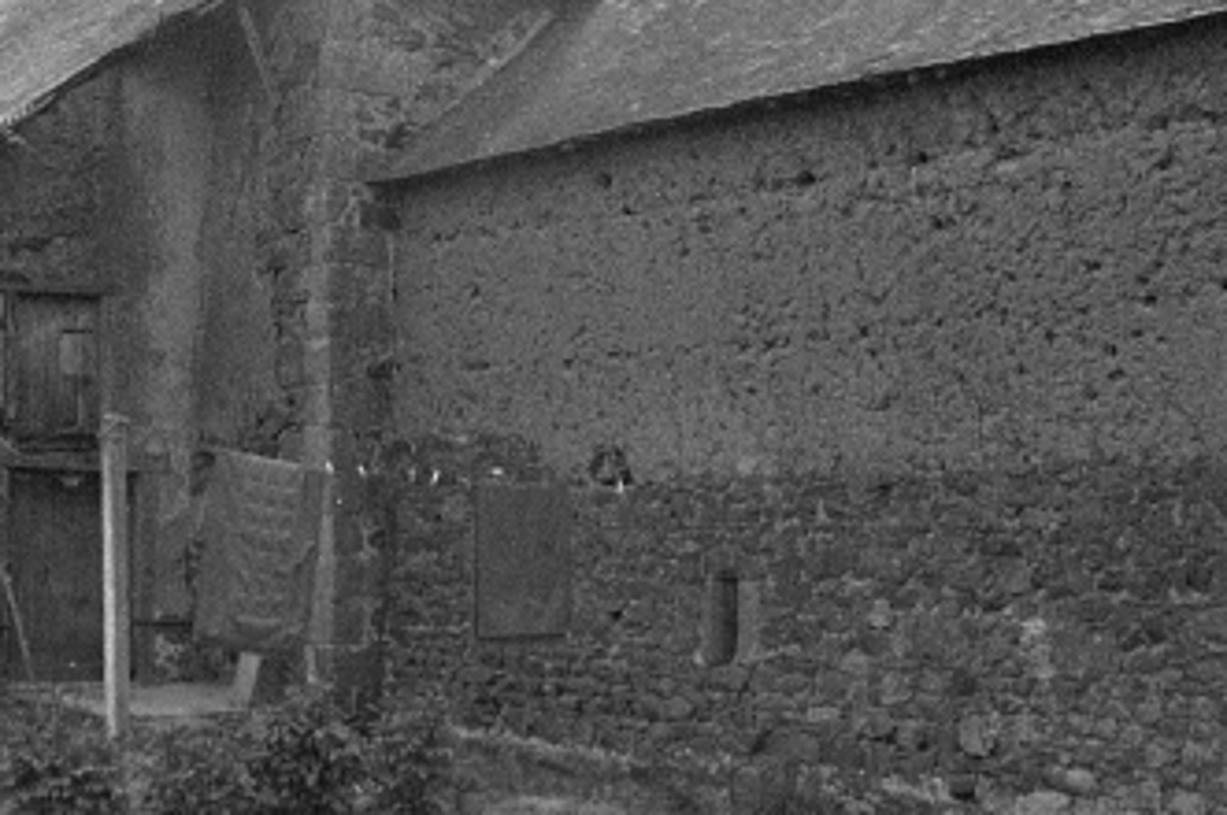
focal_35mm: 209
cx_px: 137
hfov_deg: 9.8
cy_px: 378
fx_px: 7116
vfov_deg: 6.6
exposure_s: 1/60
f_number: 10
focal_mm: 60
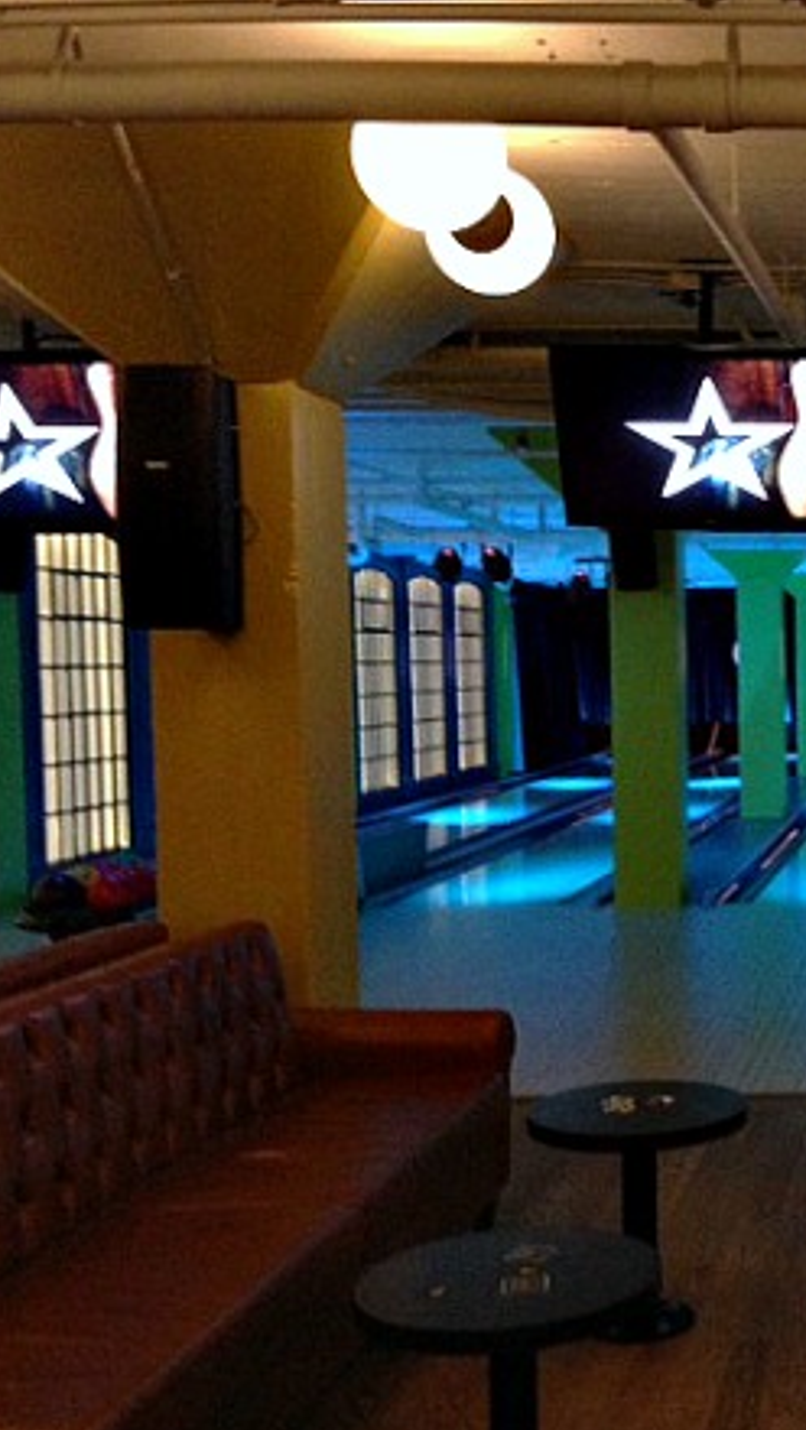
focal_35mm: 49
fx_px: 1859
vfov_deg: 42.1
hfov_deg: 22.6
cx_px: 949
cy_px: 728
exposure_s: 1/17
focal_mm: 4.13
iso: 400
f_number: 2.4
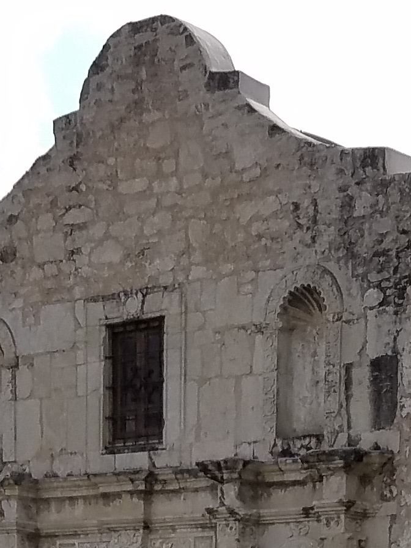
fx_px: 1852
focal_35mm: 117
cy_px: 1023
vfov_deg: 14.5
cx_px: 352
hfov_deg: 12.6
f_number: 1.7
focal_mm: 4.2
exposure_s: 1/3224
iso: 50
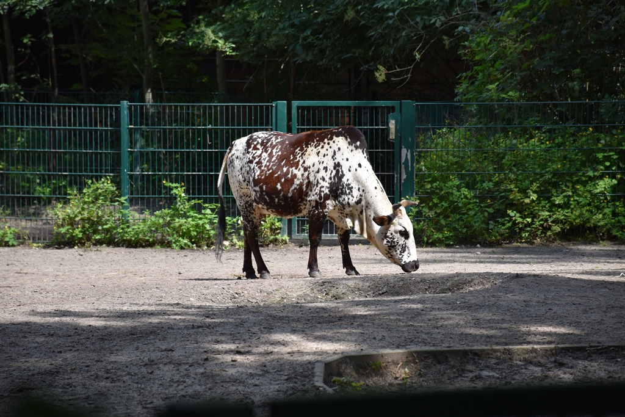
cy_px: 208
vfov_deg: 6.5
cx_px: 312
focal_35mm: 210
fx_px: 3646
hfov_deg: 9.8
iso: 200
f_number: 5.6
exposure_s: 1/500
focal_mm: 140
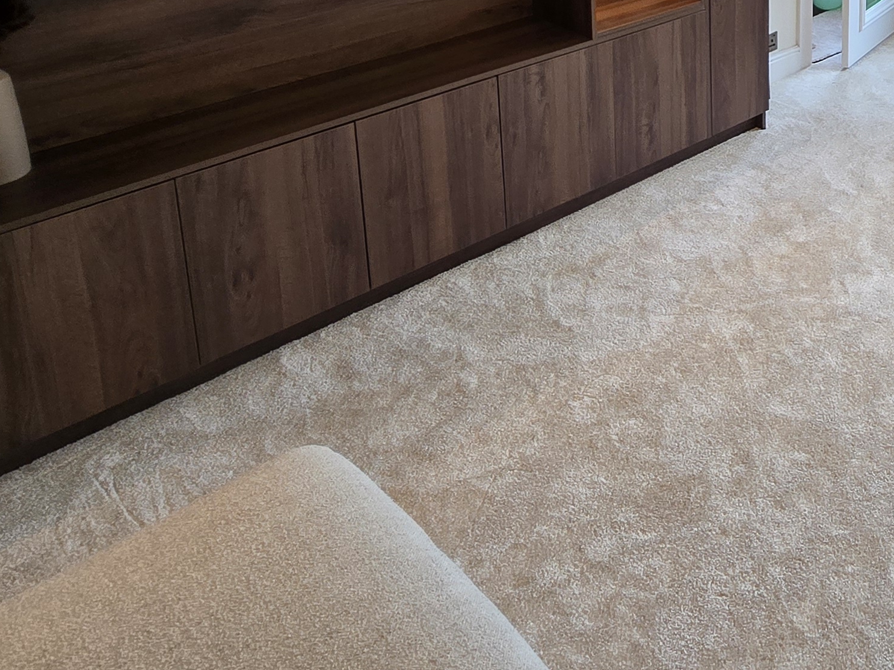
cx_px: 907
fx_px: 904
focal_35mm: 35
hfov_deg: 44.3
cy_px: -103
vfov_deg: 34.0
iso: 64
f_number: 2.2
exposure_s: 1/52.3
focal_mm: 2.2
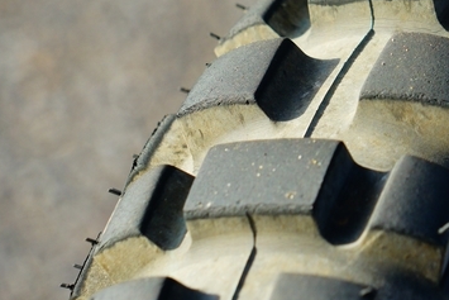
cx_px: 424
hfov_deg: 3.8
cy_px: 110
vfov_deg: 2.5
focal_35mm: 541
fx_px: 6750
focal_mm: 240
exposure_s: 1/320
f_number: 8
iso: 500
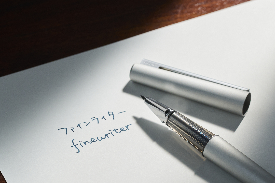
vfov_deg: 7.5
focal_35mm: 183
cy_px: 99
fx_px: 1398
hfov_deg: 11.2
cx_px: 148
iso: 400
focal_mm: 100
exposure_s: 1/15
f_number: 8
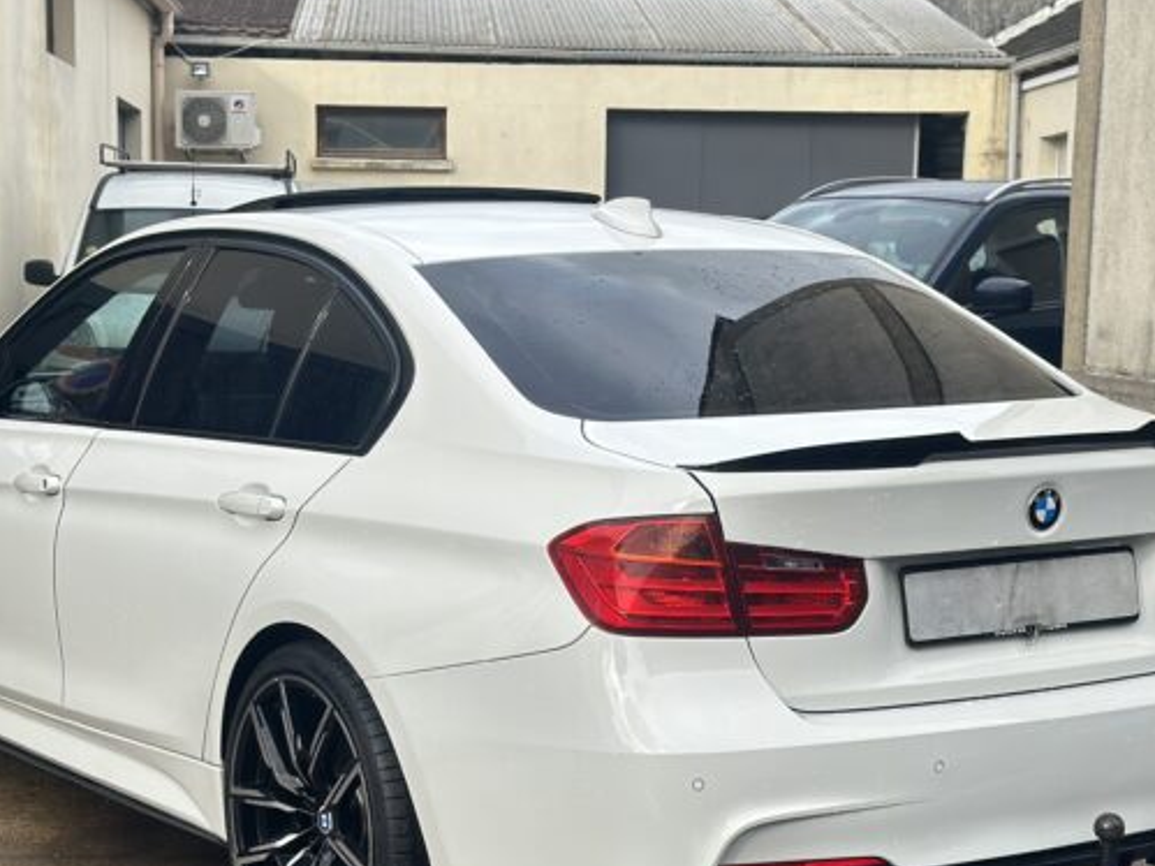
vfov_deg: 19.0
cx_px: 516
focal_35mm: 77
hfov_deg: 25.3
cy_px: 632
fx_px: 2569
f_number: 1.78
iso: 100
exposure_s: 1/2304
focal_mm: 6.86
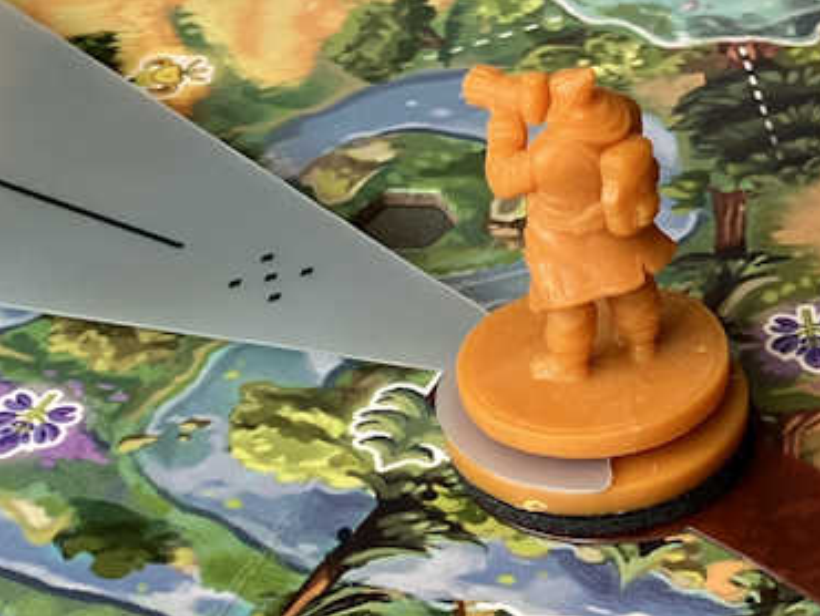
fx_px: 2892
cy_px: 417
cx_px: 739
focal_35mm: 122
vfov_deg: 12.1
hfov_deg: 15.9
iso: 80
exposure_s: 1/97
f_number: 1.8
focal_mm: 3.99
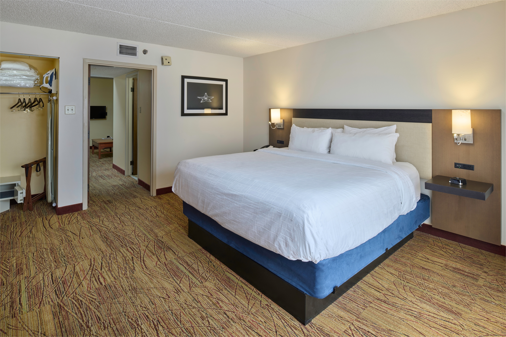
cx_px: 253
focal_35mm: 19
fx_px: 267
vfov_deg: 64.6
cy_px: 168
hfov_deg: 86.9
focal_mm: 19
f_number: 11
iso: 200
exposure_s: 1/5
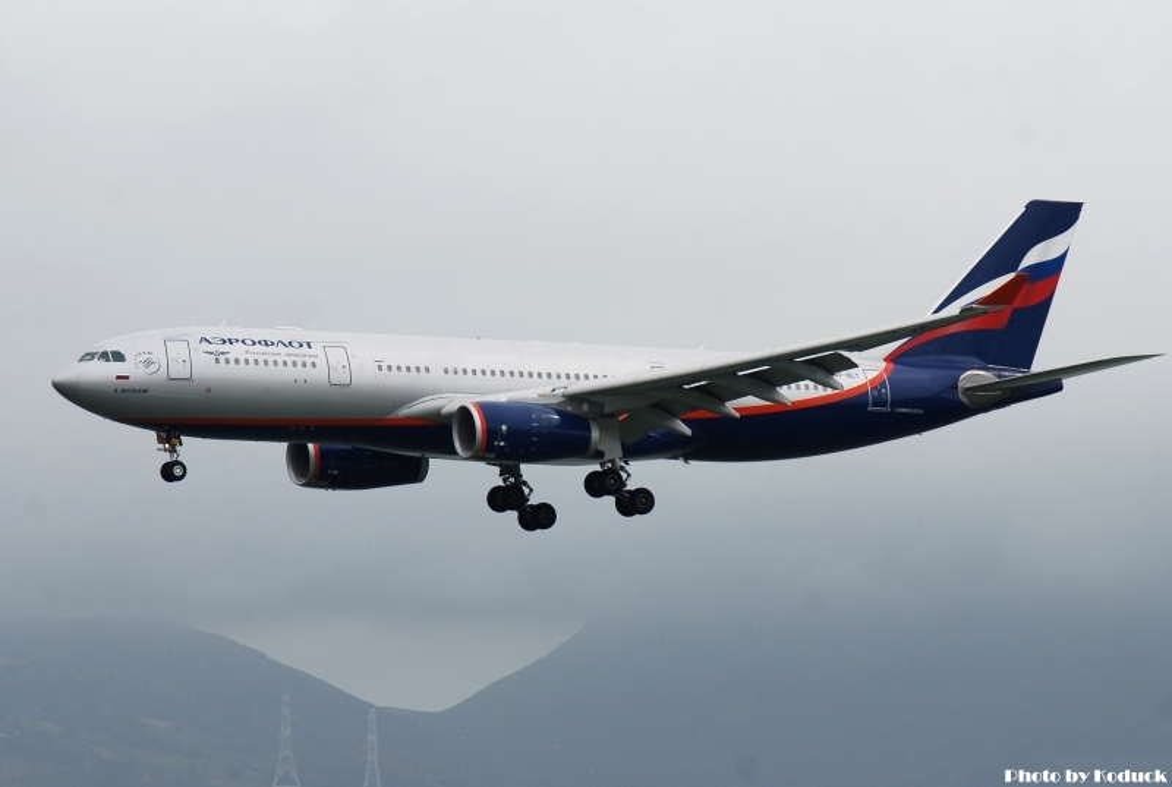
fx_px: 11744
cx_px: 586
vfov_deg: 3.8
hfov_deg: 5.7
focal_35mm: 360
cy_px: 394
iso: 200
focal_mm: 240
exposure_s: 1/800
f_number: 7.1
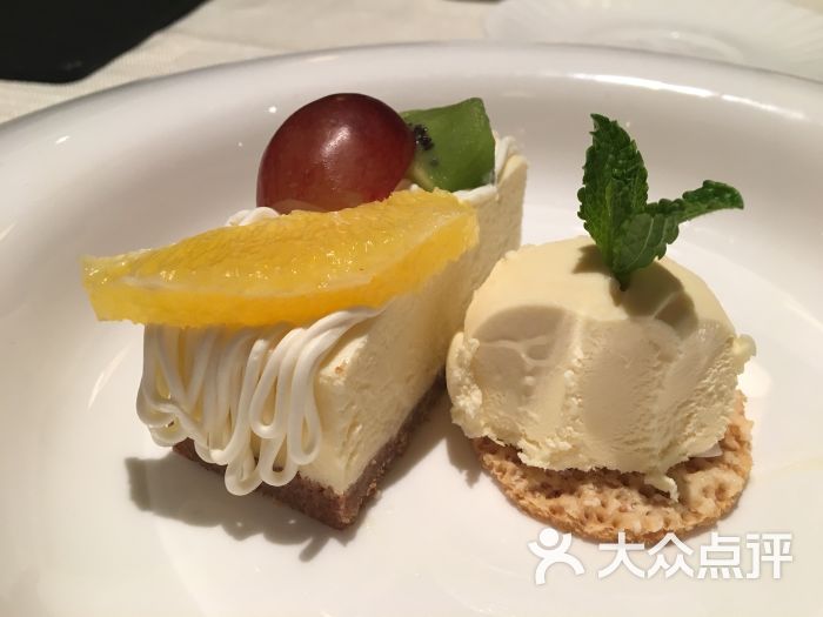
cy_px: 308
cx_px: 412
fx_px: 689
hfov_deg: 61.7
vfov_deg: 48.2
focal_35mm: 29
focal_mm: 4.15
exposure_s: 1/33
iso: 80
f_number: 2.2
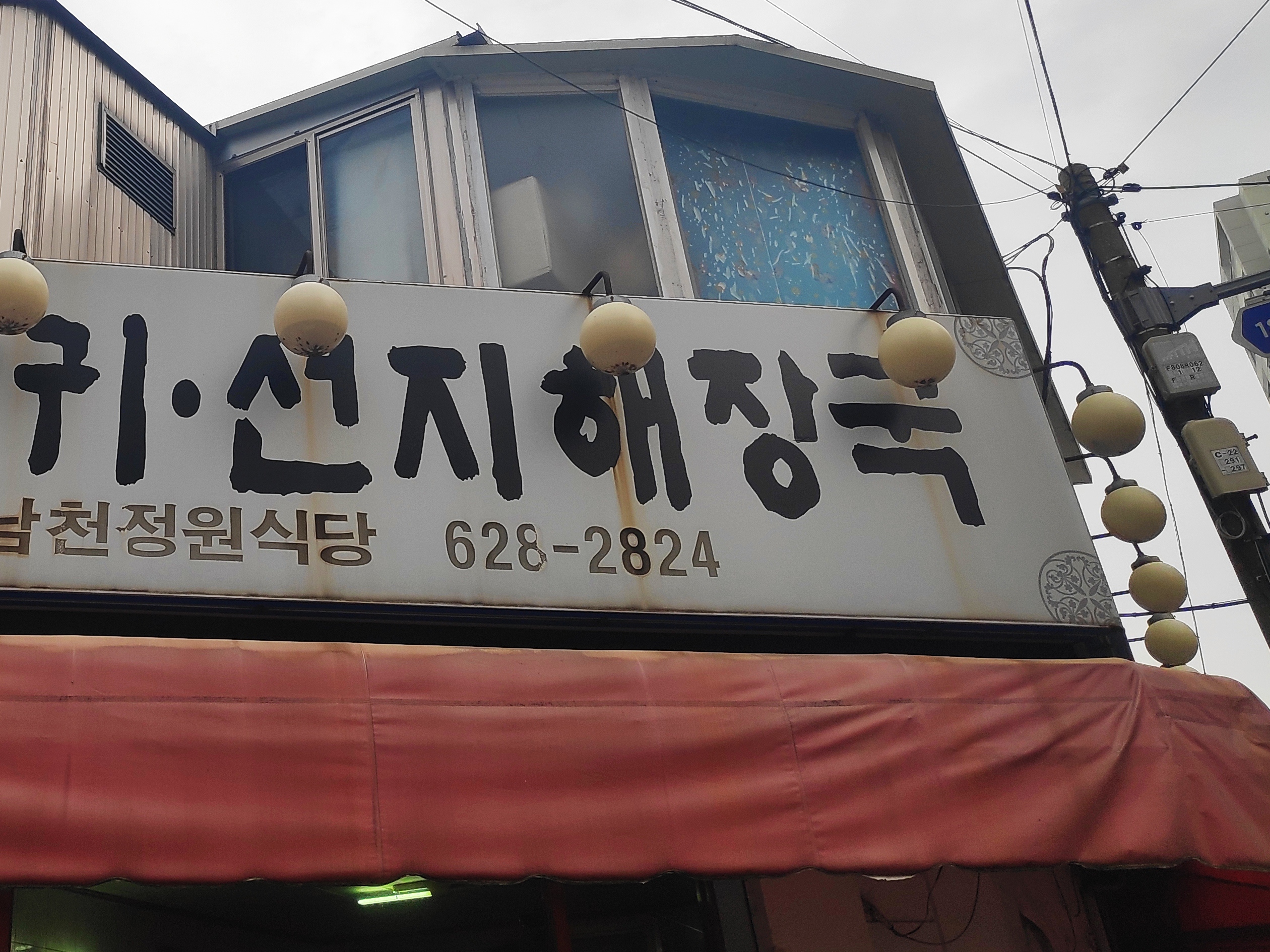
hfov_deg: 53.2
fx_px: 1174
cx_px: 258
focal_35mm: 32
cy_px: 322
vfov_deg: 43.6
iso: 100
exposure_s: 1/1477
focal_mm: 3.94
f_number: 1.9
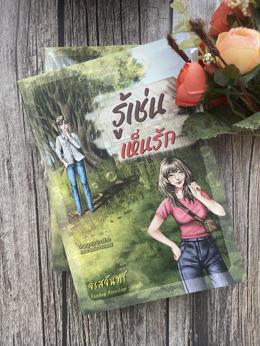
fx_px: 260
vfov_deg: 67.3
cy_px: 173
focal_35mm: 26
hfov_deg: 53.1
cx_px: 130
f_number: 1.8
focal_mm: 4.25
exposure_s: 1/60
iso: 125
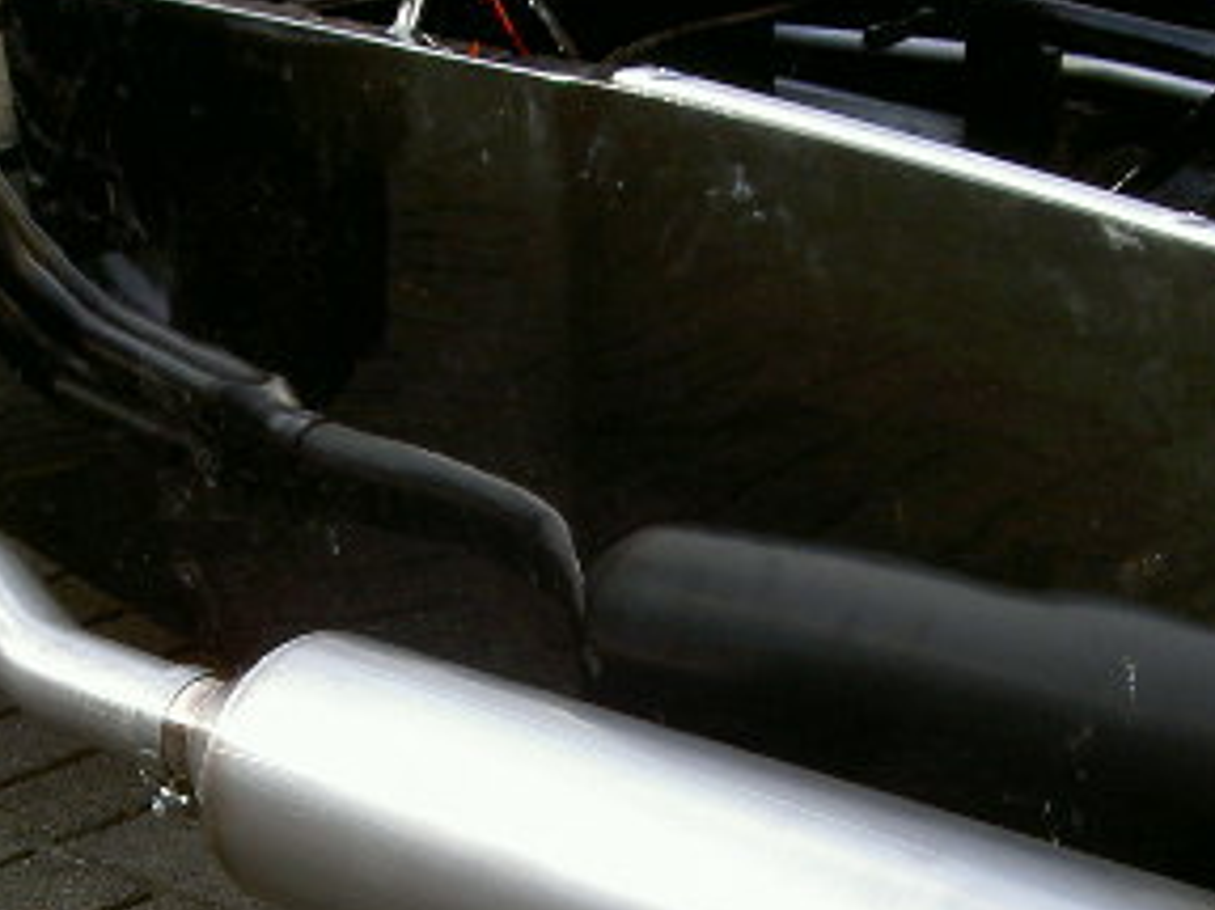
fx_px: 3052
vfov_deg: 16.7
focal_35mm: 87
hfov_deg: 22.5
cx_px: 461
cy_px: 825
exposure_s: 1/156
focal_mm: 8
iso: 100
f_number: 4.7
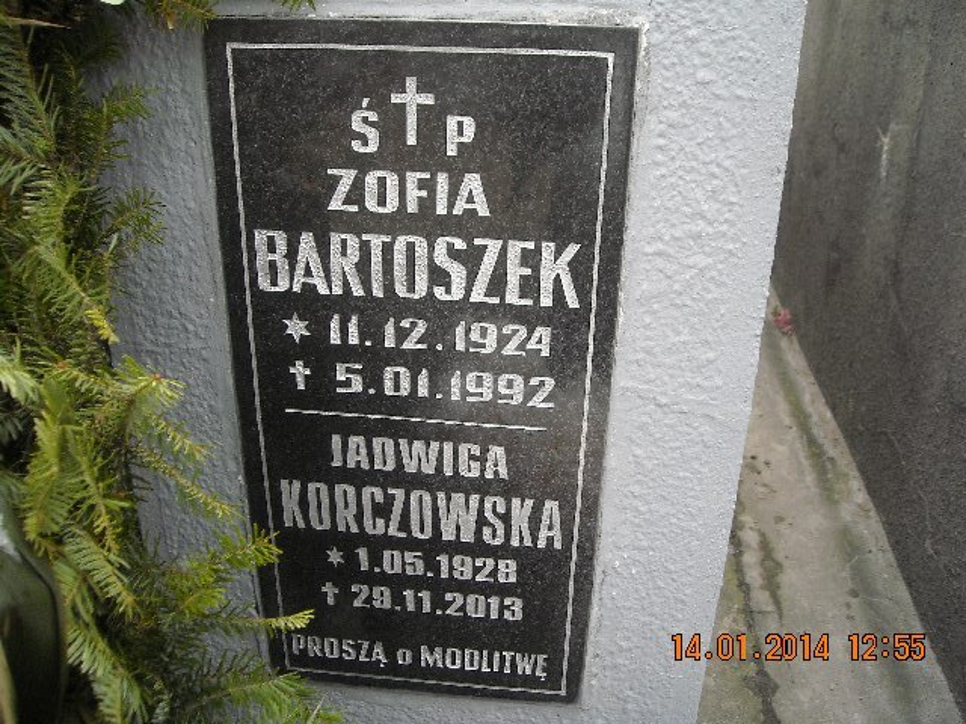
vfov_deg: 40.7
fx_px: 977
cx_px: 483
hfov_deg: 52.6
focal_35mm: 35
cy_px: 362
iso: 227
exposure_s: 1/250
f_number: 2.8
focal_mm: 5.7
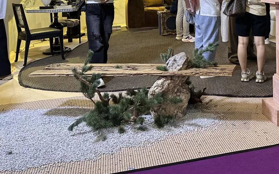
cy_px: -20
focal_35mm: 49
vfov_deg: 24.5
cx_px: 223
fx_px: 372
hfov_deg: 39.5
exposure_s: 1/100
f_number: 1.78
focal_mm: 6.86
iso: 200
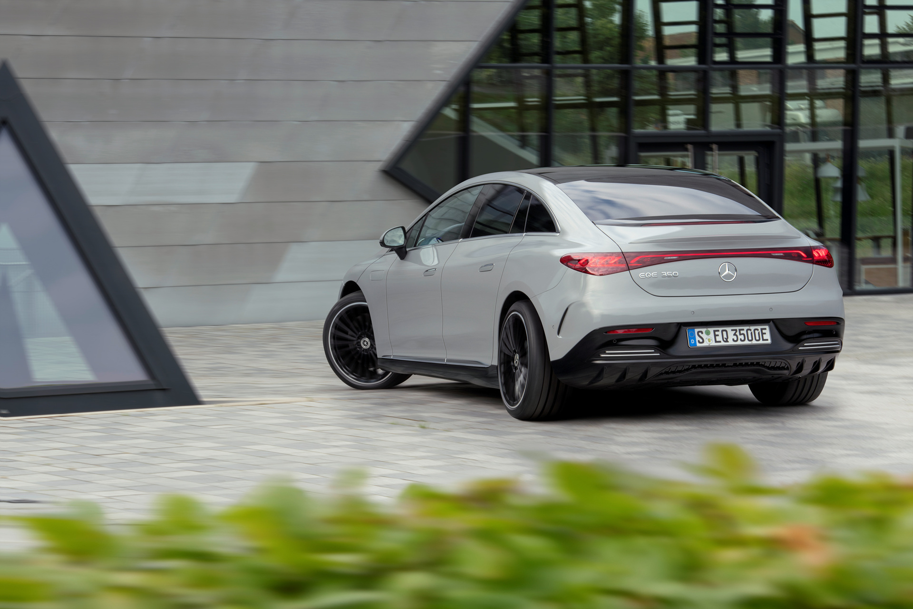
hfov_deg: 18.6
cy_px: 304
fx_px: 2790
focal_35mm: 110
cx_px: 456
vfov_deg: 12.5
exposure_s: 1/5
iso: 100
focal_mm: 110
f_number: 20
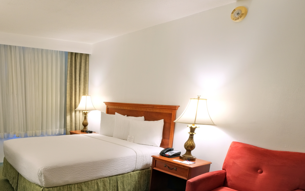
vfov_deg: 44.9
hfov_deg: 65.7
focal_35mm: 26
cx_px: 73
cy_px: 156
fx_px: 216
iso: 200
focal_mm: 10
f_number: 18
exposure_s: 1.5
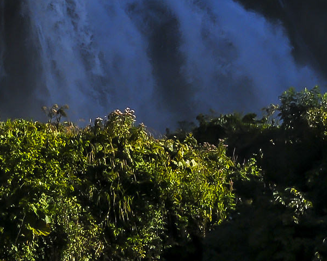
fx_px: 2718
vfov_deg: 5.5
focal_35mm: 281
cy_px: 28
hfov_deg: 6.7
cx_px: -286
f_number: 10
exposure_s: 1/400
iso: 200
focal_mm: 50
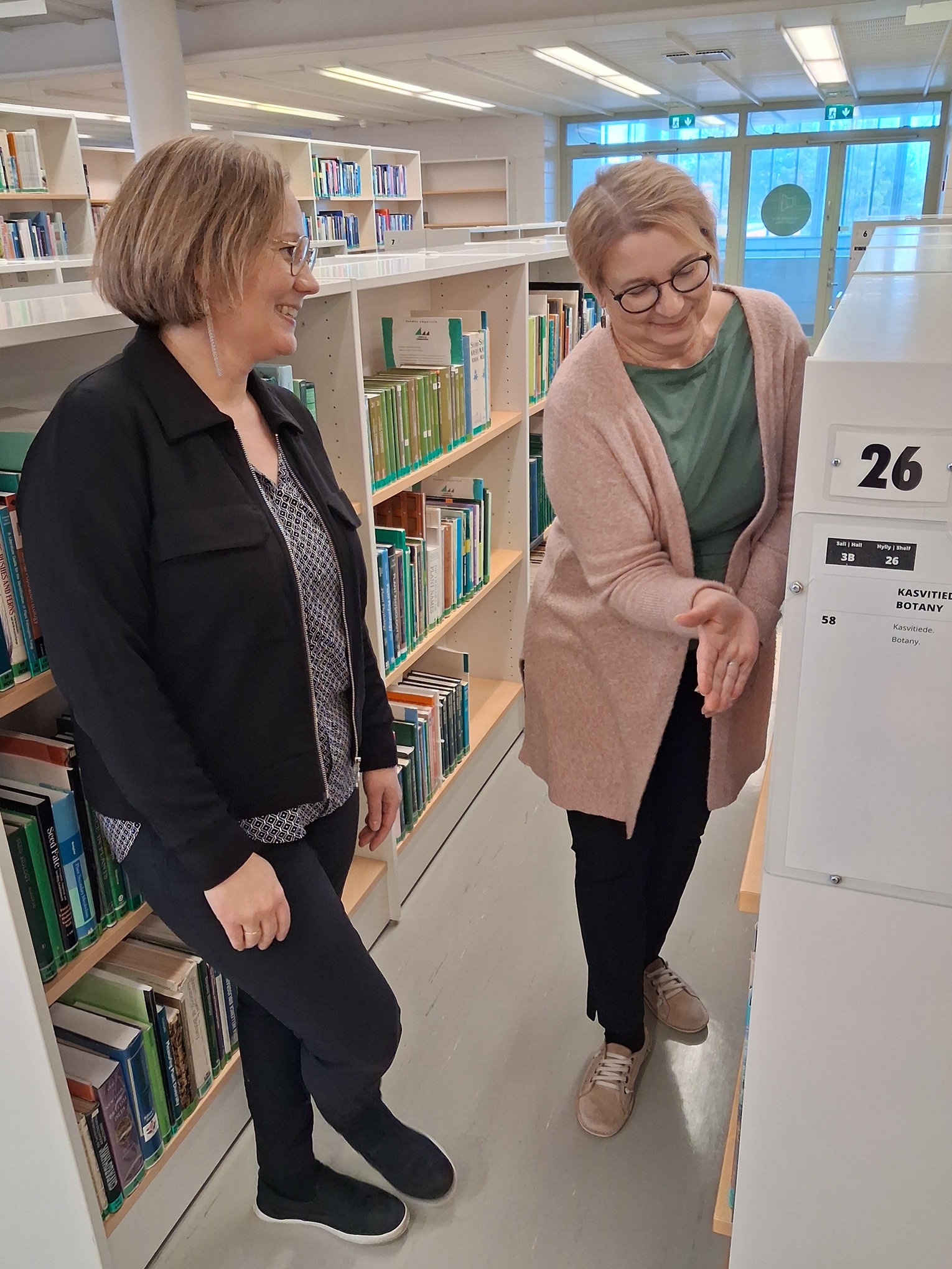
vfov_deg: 65.3
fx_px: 990
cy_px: 634
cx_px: 476
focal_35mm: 27
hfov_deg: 51.4
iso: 320
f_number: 1.8
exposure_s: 1/100
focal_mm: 4
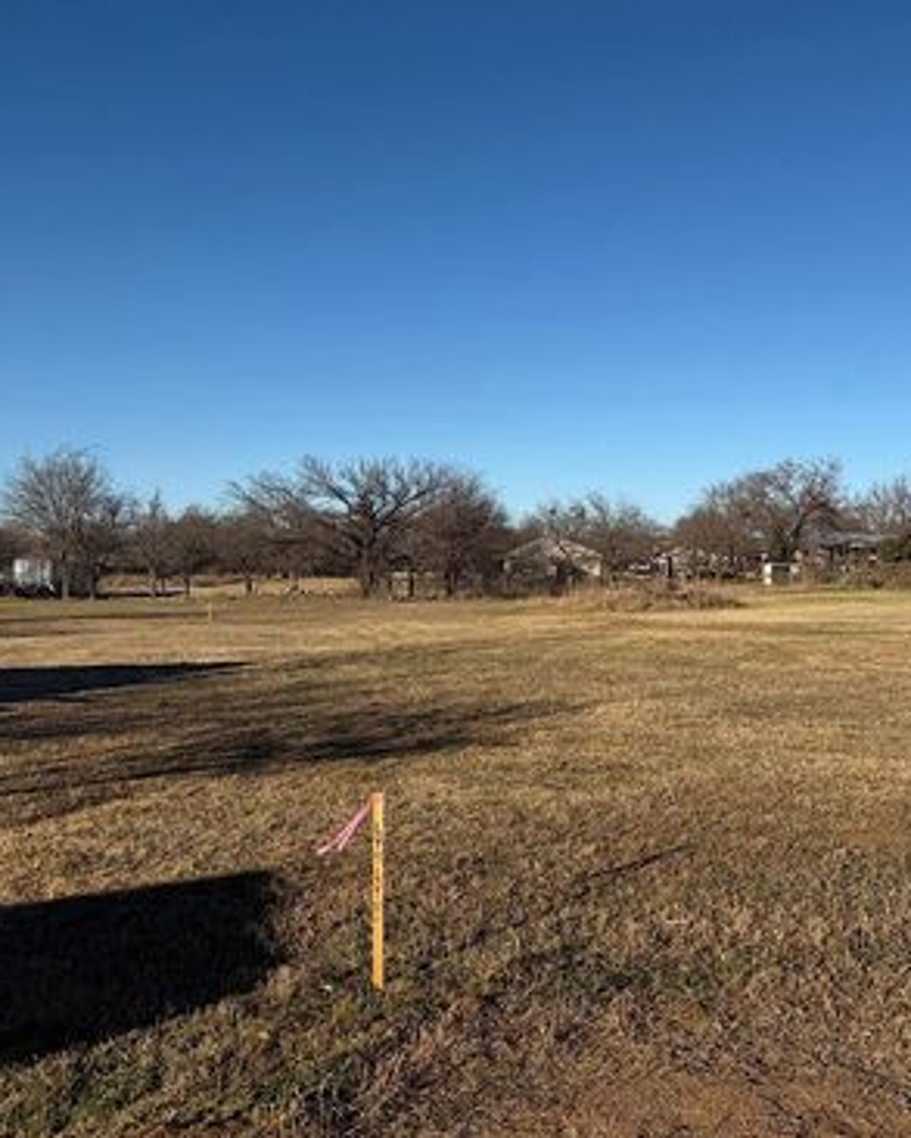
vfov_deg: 55.6
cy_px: 564
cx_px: 762
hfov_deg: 43.1
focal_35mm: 32
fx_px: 1078
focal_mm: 6.76
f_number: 1.78
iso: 80
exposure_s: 1/6173
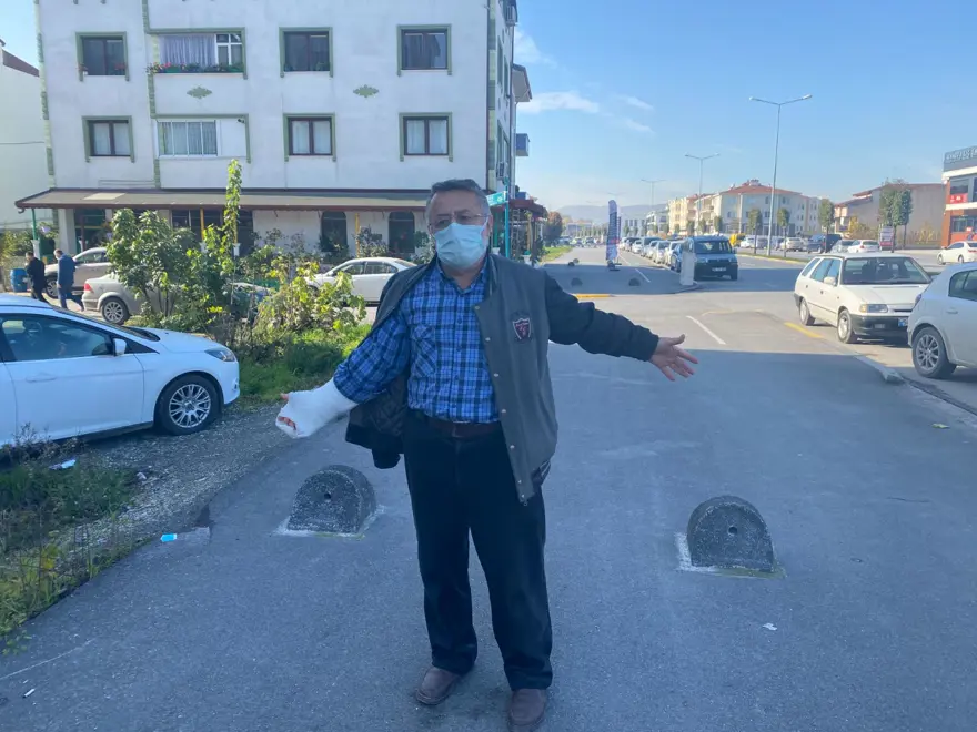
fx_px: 734
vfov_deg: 53.1
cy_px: 366
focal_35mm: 26
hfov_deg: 67.3
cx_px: 488
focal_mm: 4.25
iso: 32
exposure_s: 1/782
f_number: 1.8
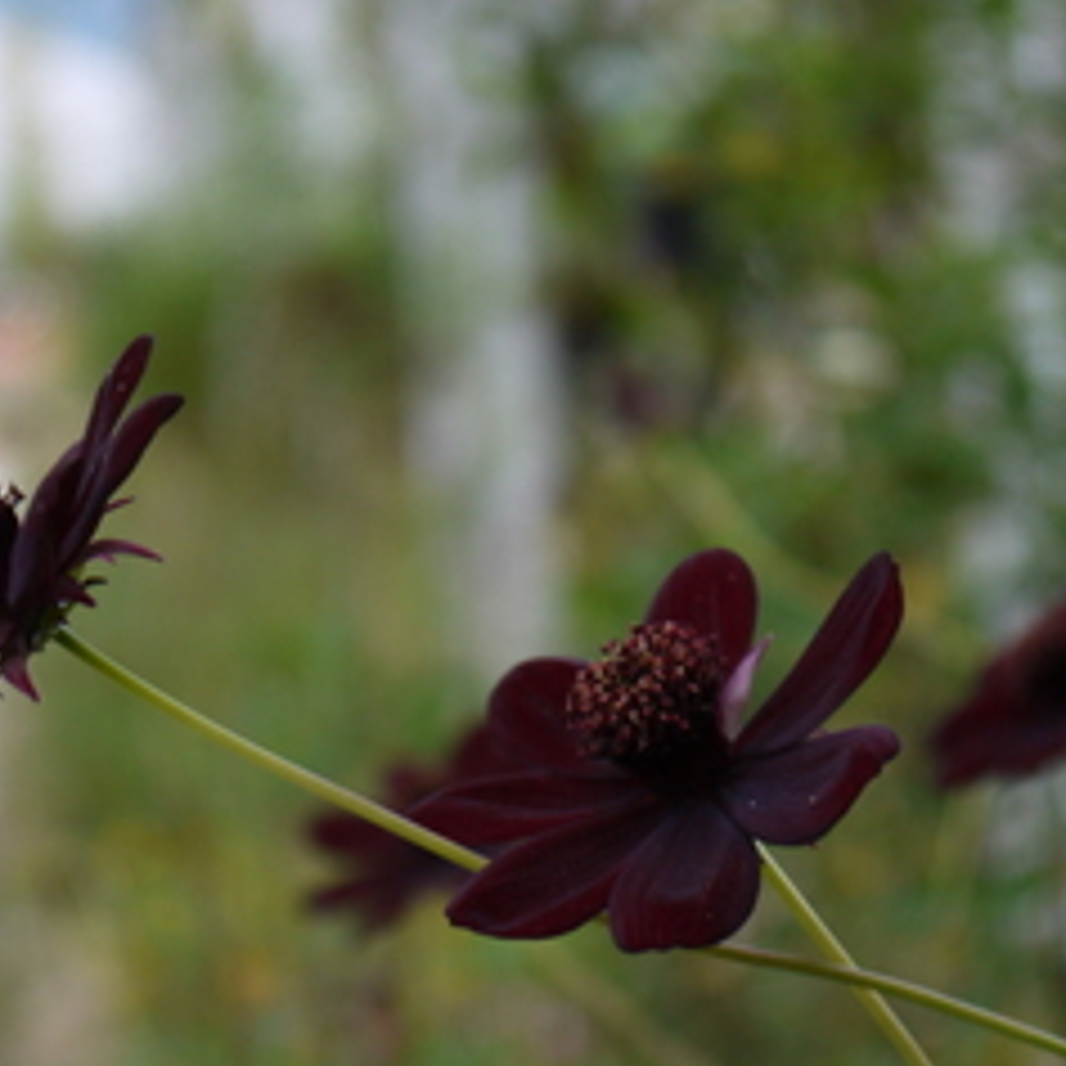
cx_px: 351
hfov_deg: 12.4
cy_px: 672
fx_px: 4913
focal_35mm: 141
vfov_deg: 12.4
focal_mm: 42
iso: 320
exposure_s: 1/80
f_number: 5.6
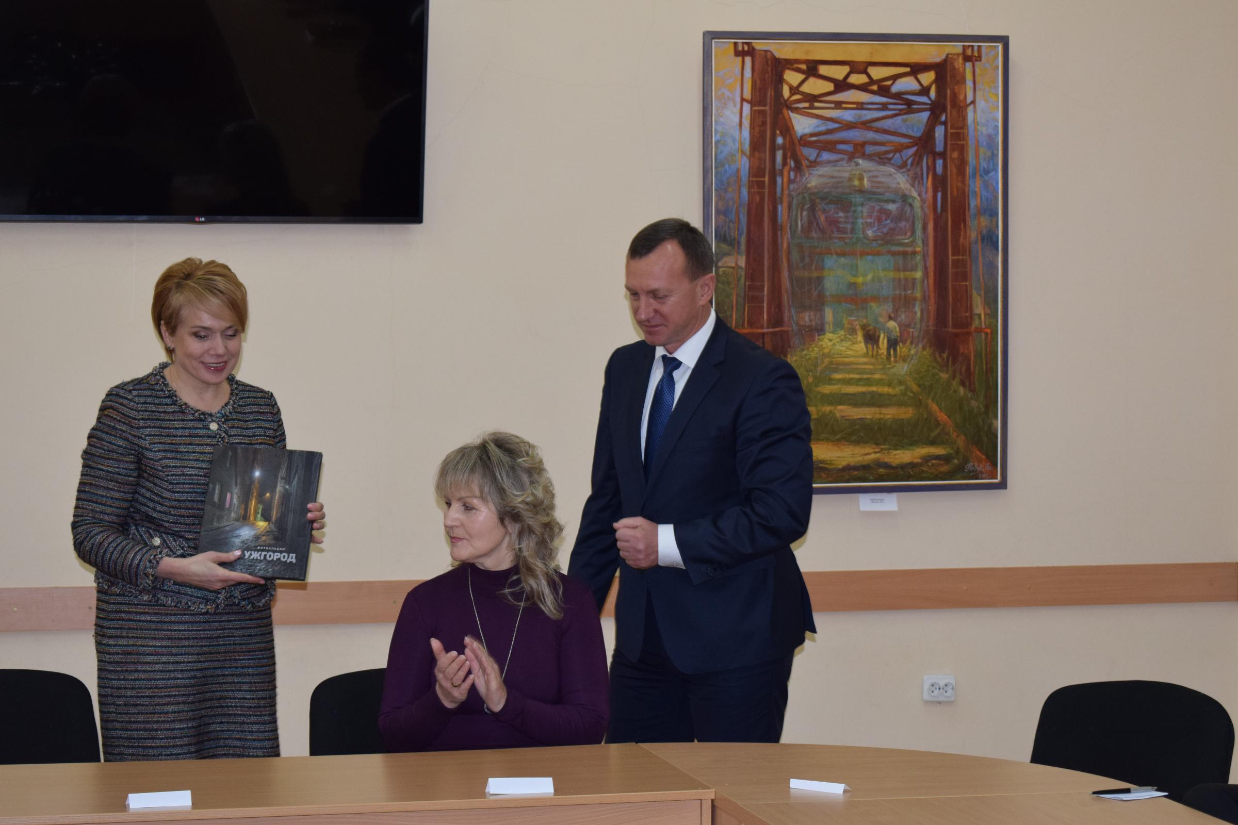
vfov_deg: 16.6
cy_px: 412
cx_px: 619
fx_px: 2837
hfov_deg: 24.6
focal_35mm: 82
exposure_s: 1/60
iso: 900
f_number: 5.6
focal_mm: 55
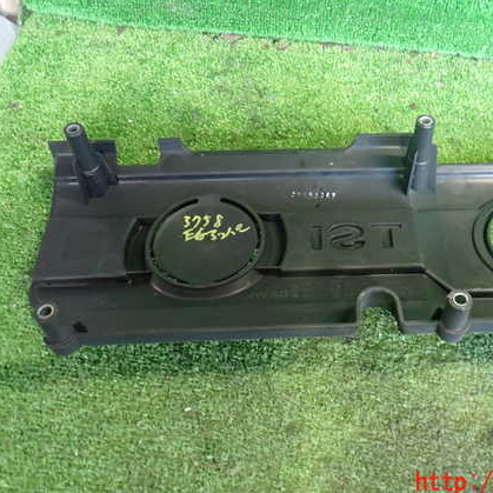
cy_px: 233
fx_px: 612
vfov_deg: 43.8
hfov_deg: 43.3
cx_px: 328
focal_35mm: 38
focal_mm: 5.4
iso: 640
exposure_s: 1/30
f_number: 2.3
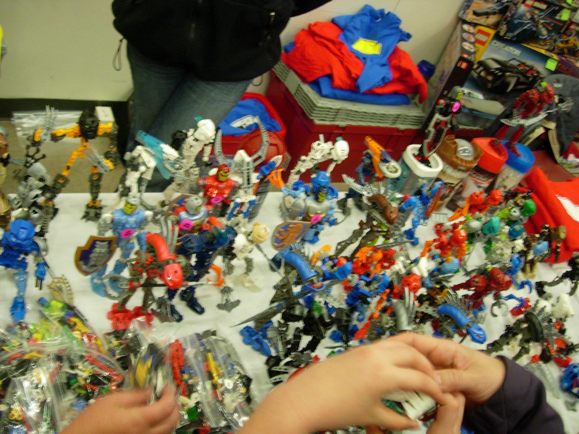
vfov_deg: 37.7
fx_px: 636
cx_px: 290
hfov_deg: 49.0
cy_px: 217
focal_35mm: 38
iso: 200
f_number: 2.8
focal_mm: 7.8
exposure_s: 1/23.2
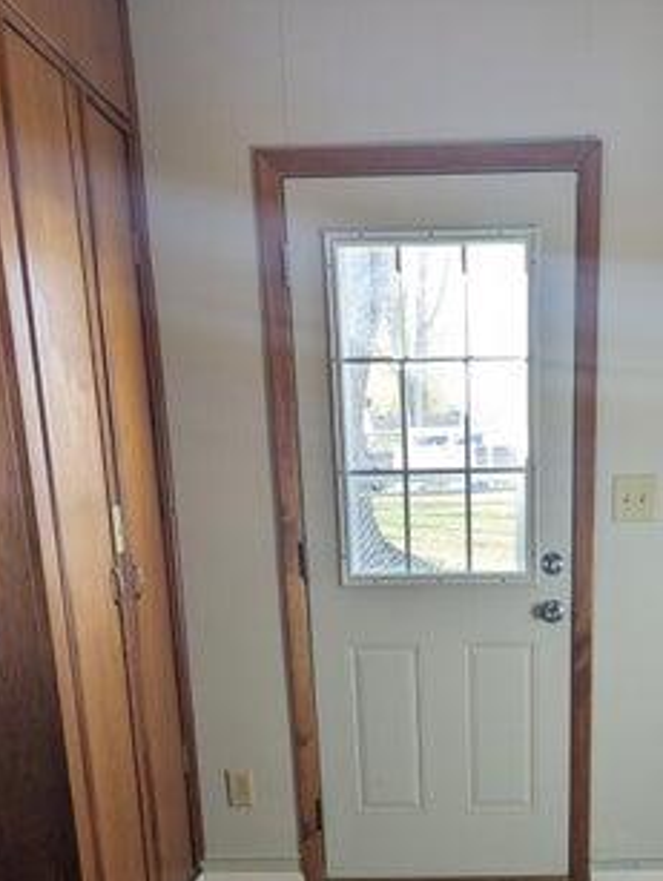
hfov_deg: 29.0
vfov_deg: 34.3
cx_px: 439
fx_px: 1274
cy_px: 907
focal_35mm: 50
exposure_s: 1/60
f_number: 1.85
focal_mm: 6.81
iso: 58
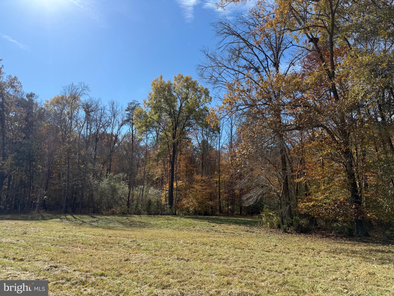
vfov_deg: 56.8
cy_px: 148
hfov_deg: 71.6
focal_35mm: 24
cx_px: 197
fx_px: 273
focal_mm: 6.76
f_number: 1.78
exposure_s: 1/3759
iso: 80
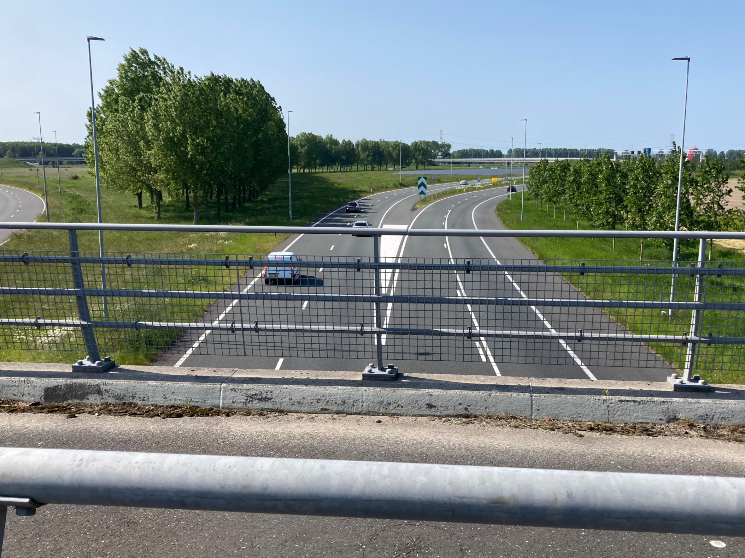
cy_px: 289
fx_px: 732
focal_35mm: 34
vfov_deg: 41.8
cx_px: 414
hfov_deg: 53.8
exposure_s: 1/2024
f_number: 1.8
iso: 20
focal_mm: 3.99
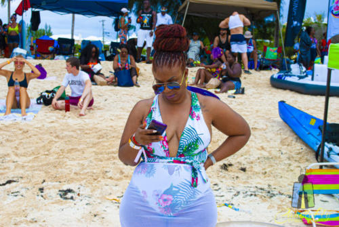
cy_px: 114
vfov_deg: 25.1
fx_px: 509
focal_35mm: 54
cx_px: 170
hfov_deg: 36.8
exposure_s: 1/320
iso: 100
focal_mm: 36
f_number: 9
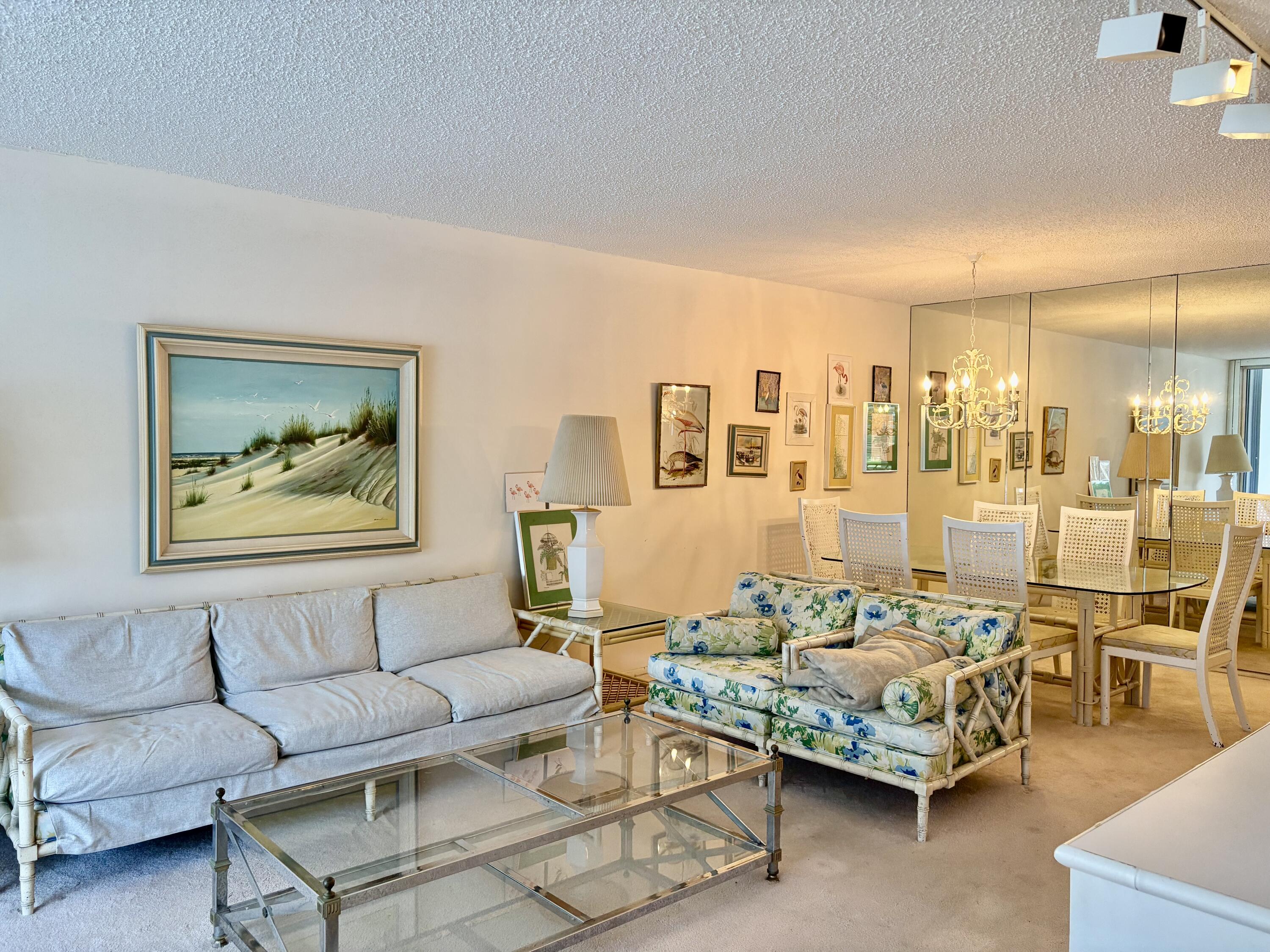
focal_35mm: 26
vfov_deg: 53.1
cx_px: 635
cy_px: 476
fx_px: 954
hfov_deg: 67.3
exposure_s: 1/120
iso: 160
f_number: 1.6
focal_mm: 5.96
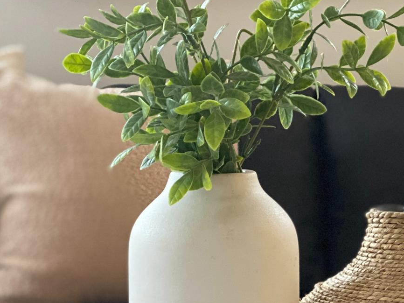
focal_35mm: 123
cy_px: 264
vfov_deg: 12.0
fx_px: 1435
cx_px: 350
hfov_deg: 15.9
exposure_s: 1/30
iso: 400
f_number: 2
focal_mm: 6
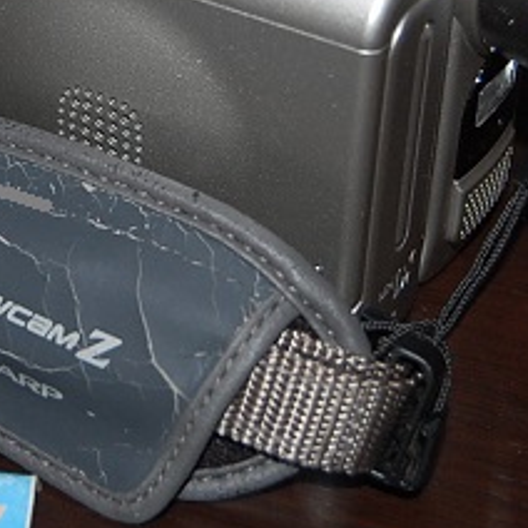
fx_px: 2317
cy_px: 133
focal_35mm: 134
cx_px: 120
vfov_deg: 13.0
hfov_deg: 12.9
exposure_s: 1/60
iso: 400
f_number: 4.8
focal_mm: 35
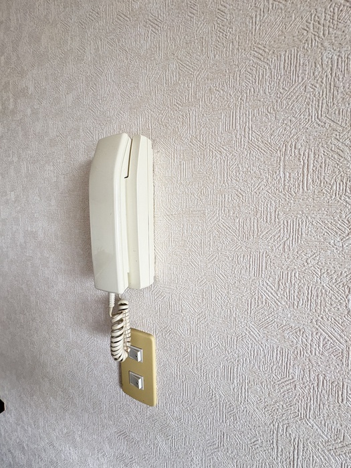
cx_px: 176
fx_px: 189
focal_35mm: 14
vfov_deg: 102.1
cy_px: 234
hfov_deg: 85.7
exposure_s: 1/99
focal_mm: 2.22
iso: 200
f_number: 2.2
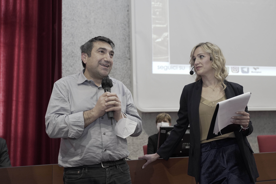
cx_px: 138
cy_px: 92
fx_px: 307
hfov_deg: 48.5
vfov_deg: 33.4
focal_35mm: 40
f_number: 3.2
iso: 3200
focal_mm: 40
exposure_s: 1/100
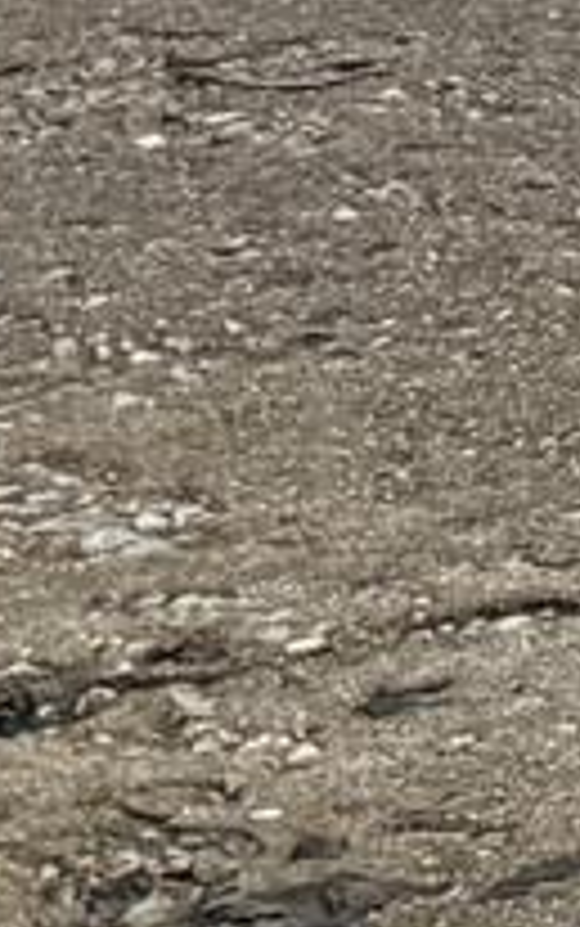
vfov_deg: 7.4
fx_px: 6390
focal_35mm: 253
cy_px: -1804
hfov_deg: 3.9
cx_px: 3894
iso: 80
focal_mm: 6.86
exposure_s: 1/9009
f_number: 1.78
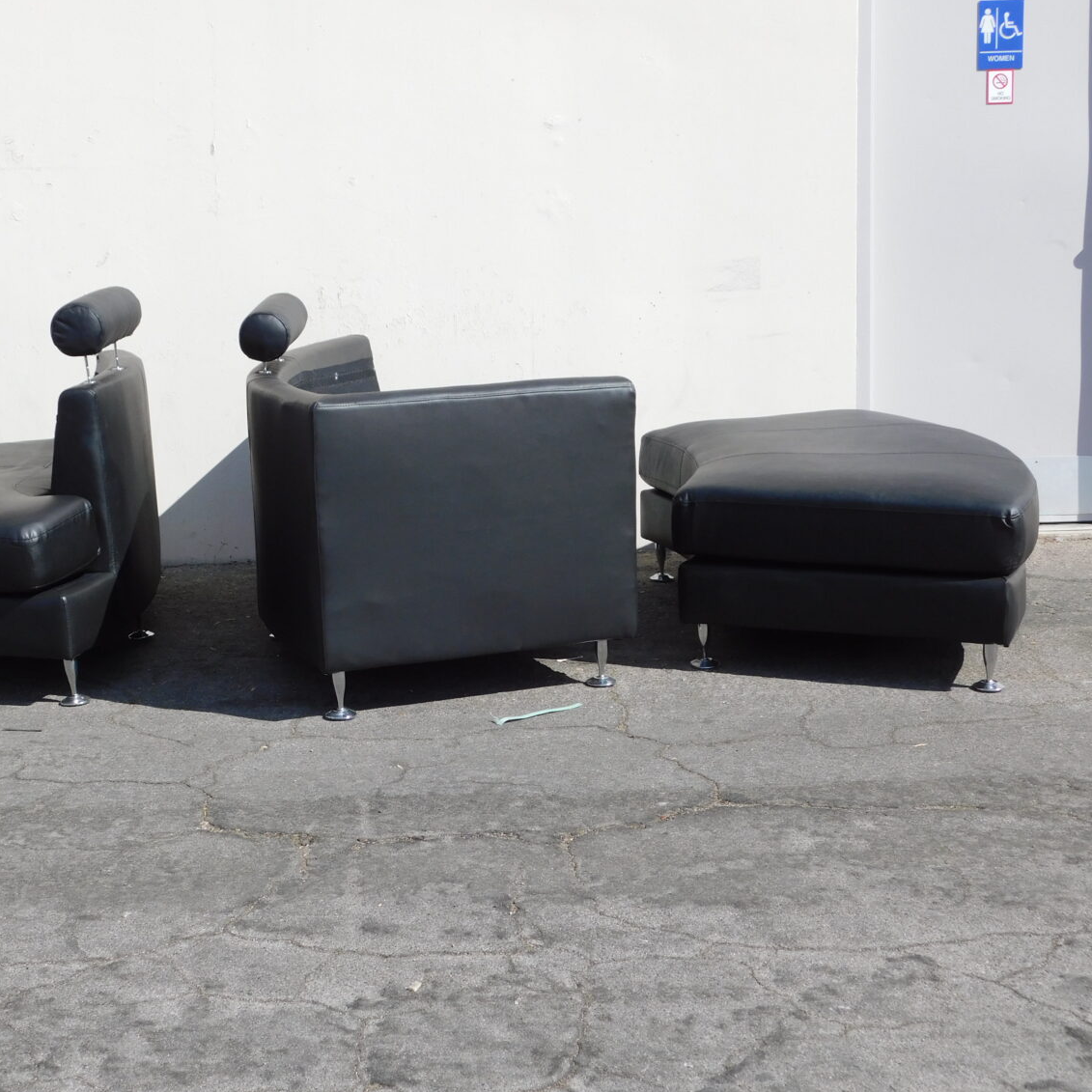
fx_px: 1927
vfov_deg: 31.6
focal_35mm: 54
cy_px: 538
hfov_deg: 31.4
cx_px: 383
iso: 125
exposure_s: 1/1000
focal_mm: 8
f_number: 3.7
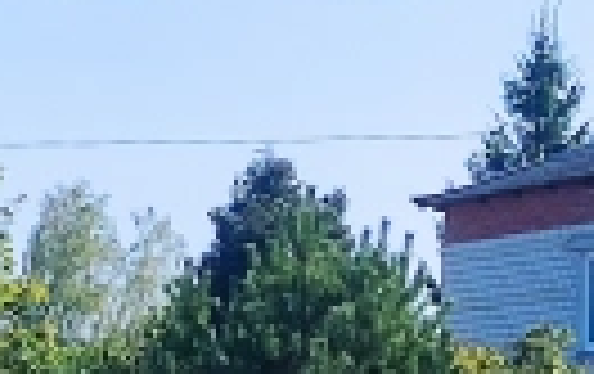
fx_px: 4135
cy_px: 356
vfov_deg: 5.2
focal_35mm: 255
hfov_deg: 8.2
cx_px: 130
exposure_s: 1/1406
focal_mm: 4.71
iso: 50
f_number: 1.79
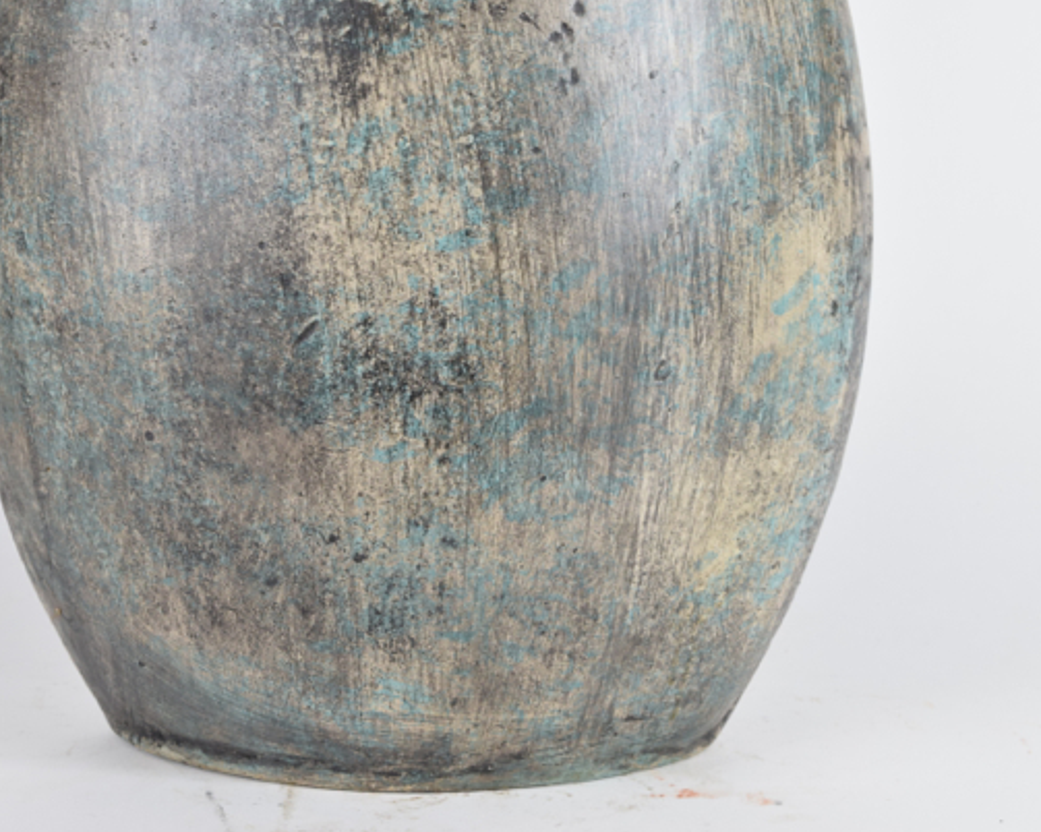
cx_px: 416
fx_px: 3037
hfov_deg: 19.4
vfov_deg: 15.6
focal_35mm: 99
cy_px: 396
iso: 800
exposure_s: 1/125
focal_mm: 55
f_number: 9
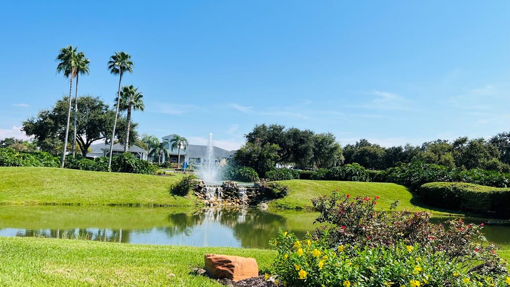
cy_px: 144
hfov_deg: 66.0
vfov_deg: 40.2
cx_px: 250
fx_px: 392
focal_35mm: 29
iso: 50
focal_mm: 5.7
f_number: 1.5
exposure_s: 1/5076
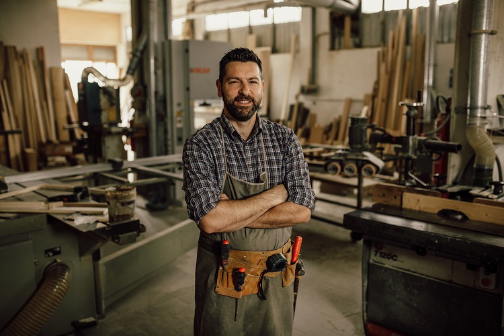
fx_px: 490
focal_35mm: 35
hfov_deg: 54.4
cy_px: 168
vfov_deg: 37.9
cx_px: 252
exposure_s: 1/160
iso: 400
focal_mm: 35
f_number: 2
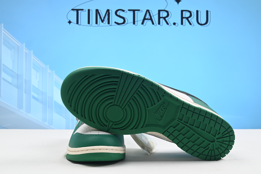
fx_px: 297
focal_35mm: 41
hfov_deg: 47.4
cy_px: 87
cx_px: 130
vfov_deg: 32.7
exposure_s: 1/2
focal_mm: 41
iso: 100
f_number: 16
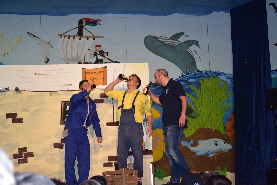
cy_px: 92
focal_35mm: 78
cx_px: 138
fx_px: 600
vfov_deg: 17.5
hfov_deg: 26.0
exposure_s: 1/100
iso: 800
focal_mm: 52
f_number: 5
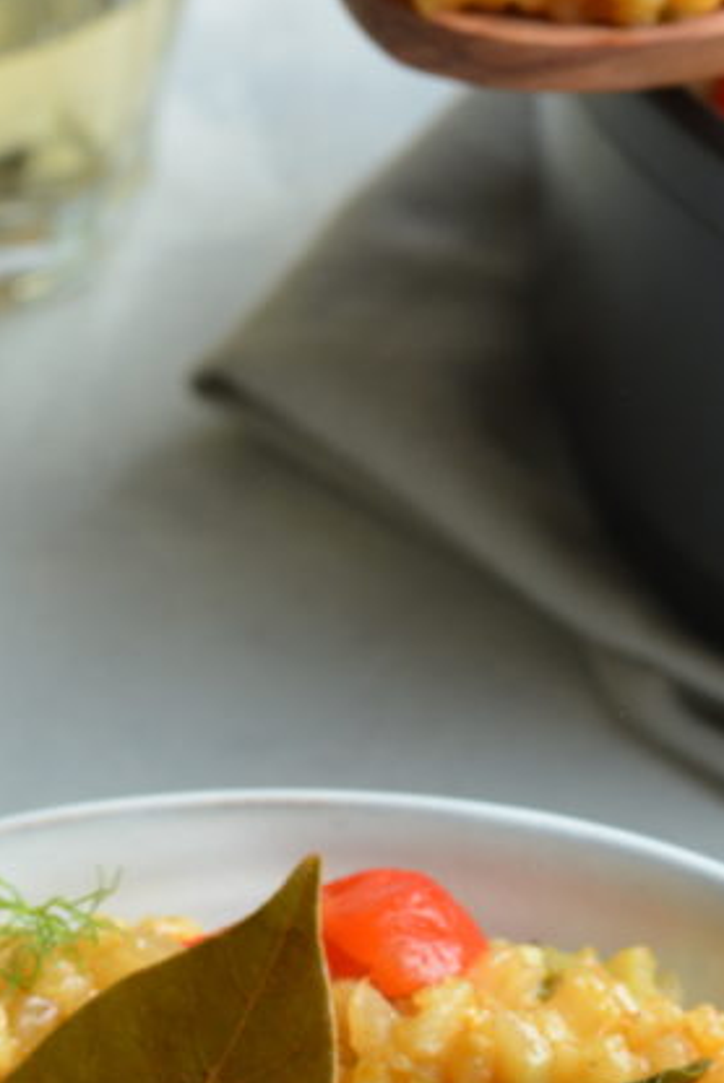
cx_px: 342
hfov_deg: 3.6
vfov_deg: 5.3
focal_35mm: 387
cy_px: 802
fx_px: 11661
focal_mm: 105
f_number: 8
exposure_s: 1/8
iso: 200
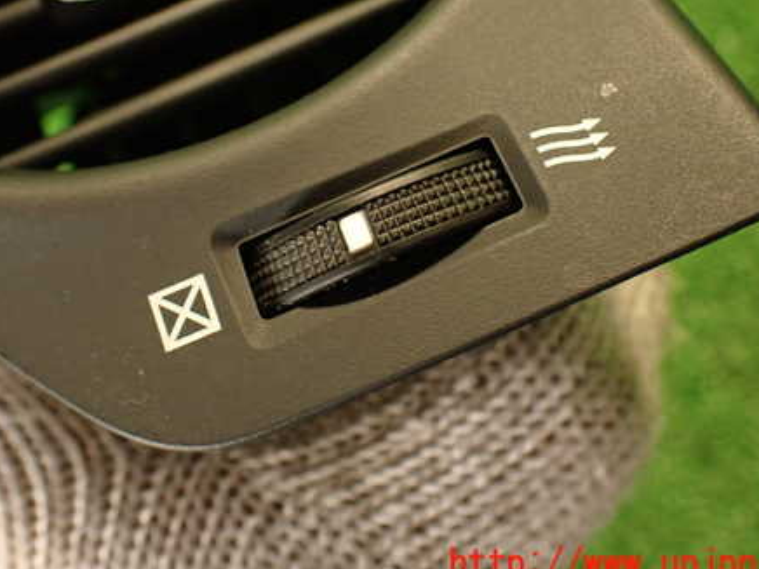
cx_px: 320
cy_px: 195
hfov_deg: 42.8
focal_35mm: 44
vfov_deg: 32.6
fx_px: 965
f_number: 2.4
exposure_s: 1/30
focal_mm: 5.79
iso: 500
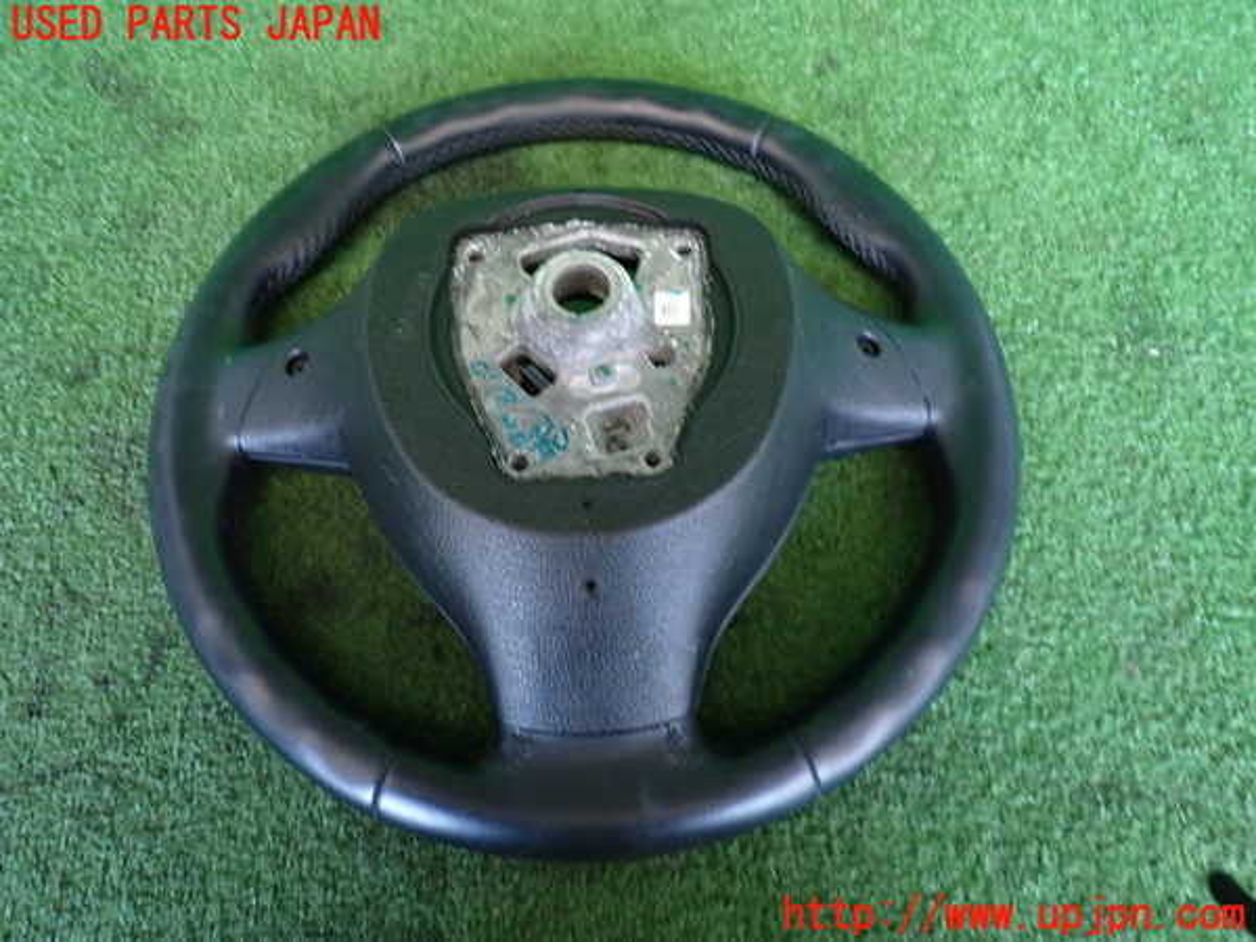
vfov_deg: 54.9
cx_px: 628
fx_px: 907
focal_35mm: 25
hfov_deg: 69.4
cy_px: 471
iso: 400
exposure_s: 1/30
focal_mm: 4.5
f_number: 2
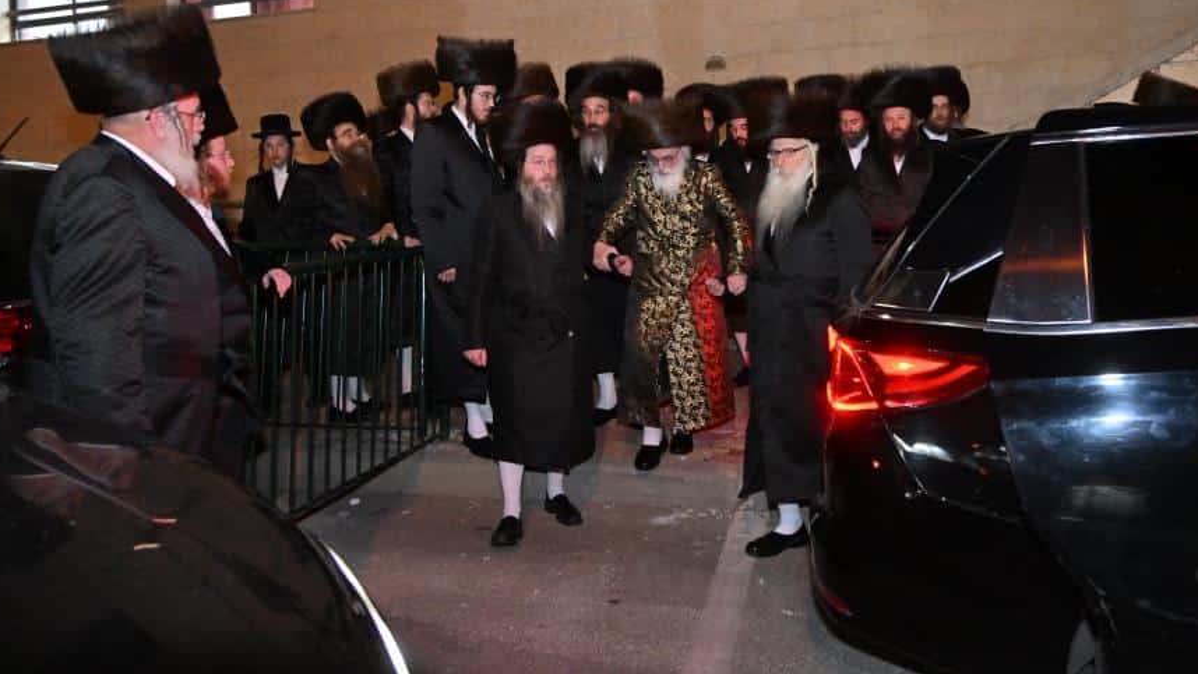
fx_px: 953
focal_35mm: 30
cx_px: 648
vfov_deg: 38.3
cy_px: 203
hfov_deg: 64.2
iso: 2000
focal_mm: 24
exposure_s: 1/125
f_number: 4
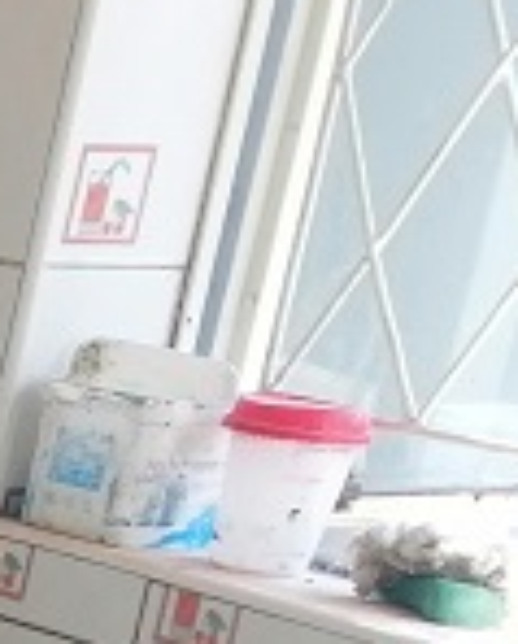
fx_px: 2942
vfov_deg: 11.5
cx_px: -1432
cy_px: 1199
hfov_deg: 7.6
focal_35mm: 154
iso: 80
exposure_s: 1/100
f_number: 2.2
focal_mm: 3.81
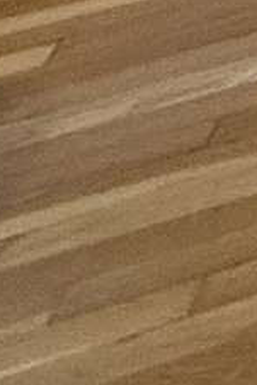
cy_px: -826
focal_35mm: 132
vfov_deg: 10.3
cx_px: 1447
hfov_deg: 5.6
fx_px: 1411
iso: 200
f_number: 2.2
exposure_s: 1/120
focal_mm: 2.22
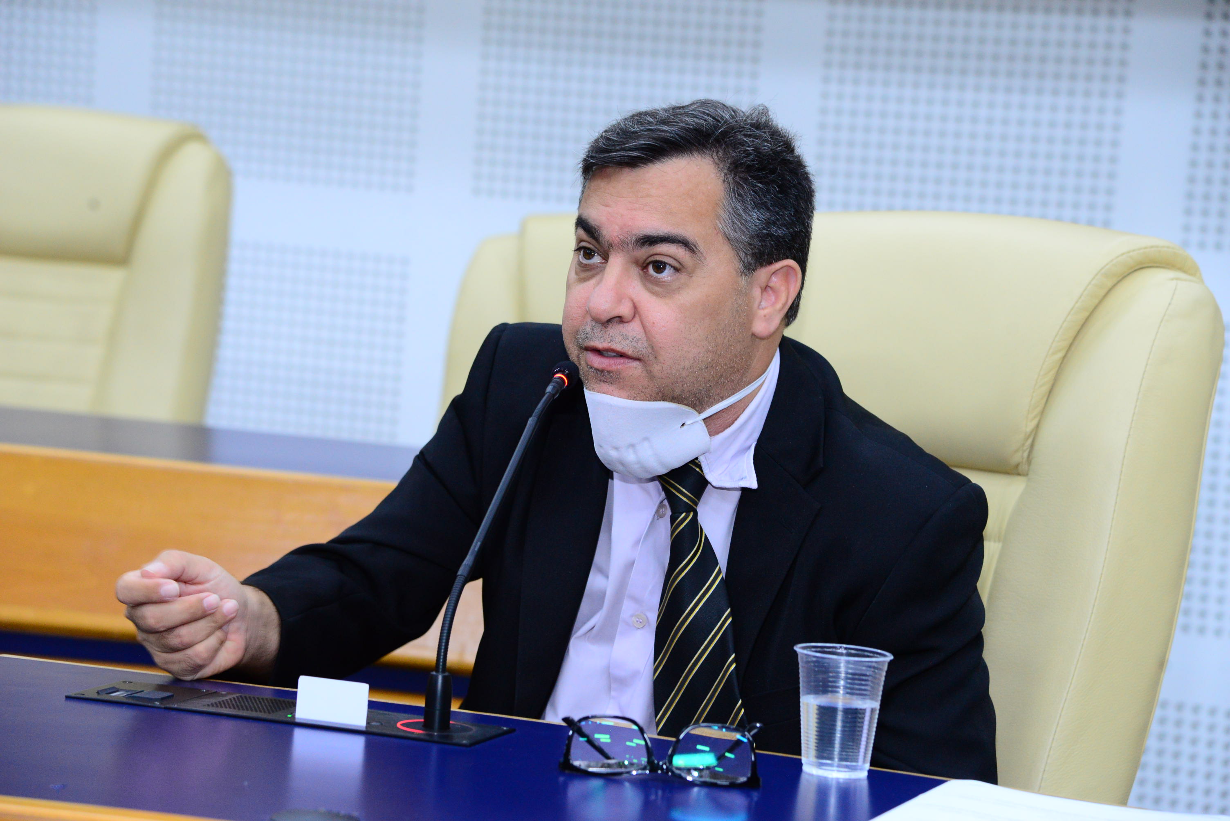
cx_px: 615
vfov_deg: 11.4
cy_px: 410
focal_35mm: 120
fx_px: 4101
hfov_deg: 17.1
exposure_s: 1/60
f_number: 5.6
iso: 2500
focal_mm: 120
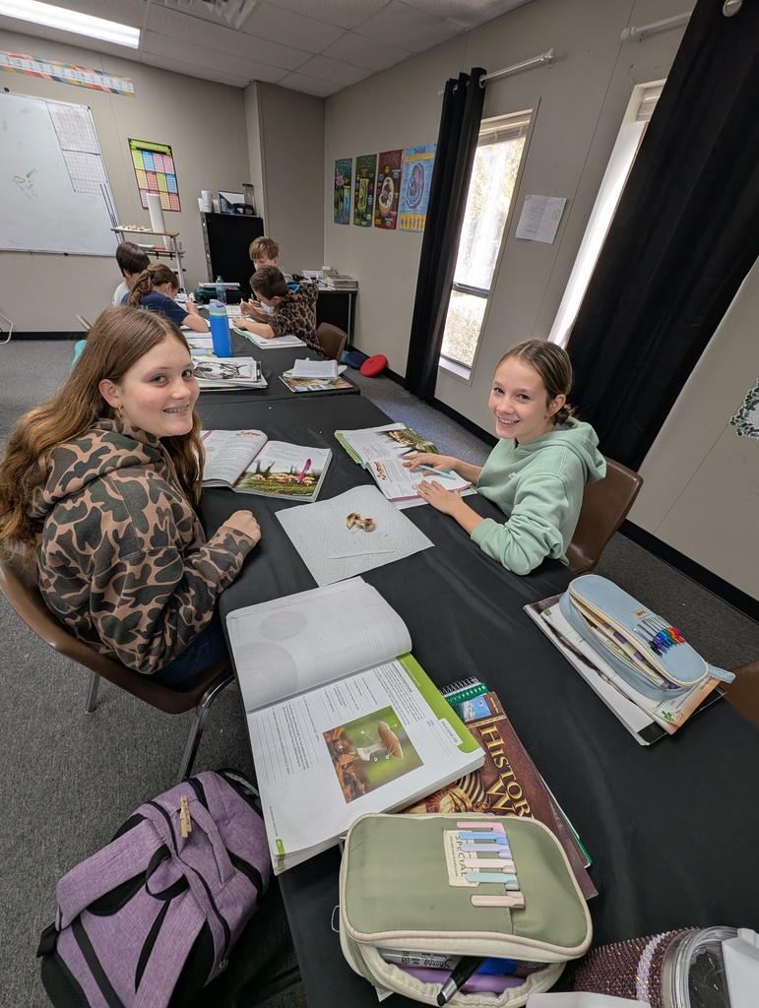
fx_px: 350
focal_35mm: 12
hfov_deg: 94.6
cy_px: 504
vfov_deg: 110.5
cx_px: 380
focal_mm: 2.23
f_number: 1.95
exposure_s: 1/60
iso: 41
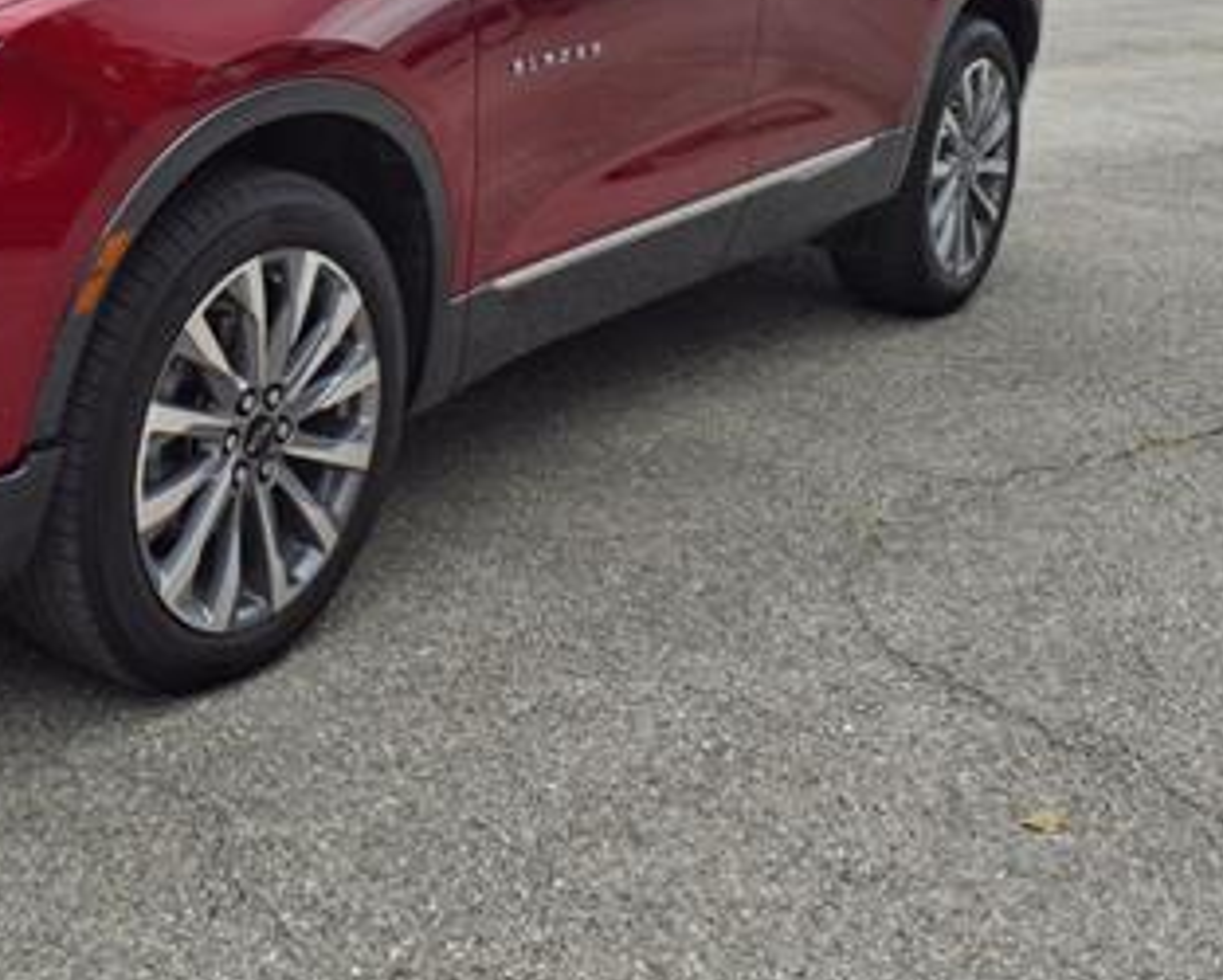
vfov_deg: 27.0
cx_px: 192
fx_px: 1956
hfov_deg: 33.4
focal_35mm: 54
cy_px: 63
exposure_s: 1/476
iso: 40
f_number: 1.9
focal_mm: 3.58
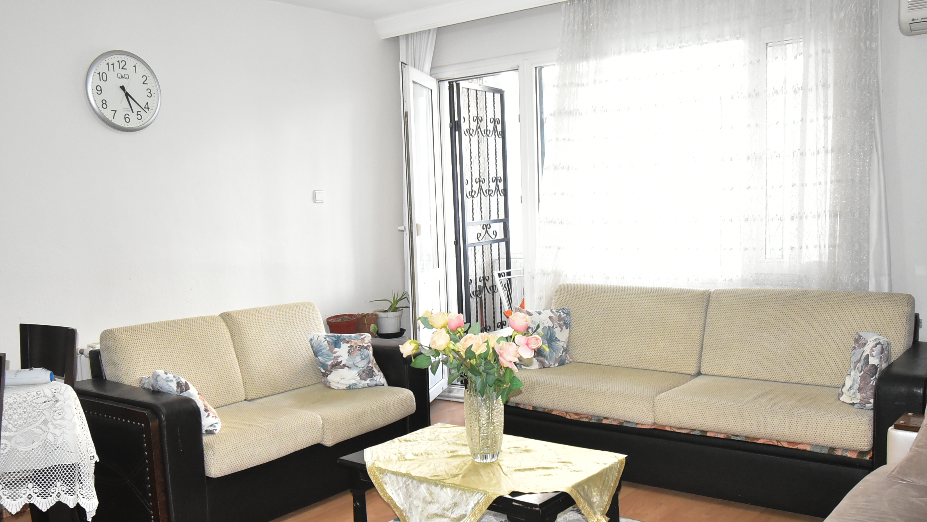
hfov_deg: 58.5
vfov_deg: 34.8
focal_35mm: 34
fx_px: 827
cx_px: 467
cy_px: 323
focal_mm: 17
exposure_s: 1/60
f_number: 6.3
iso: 2200
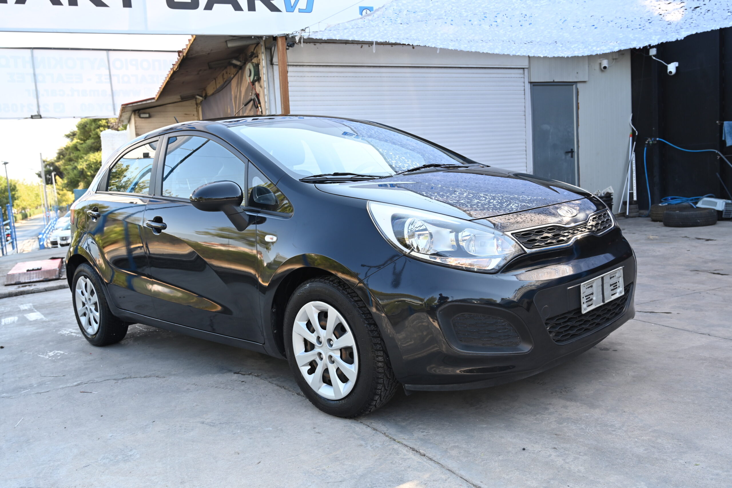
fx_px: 640
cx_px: 366
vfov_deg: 41.7
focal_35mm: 32
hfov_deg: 59.5
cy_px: 244
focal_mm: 31.5
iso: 200
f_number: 5.6
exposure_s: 1/125
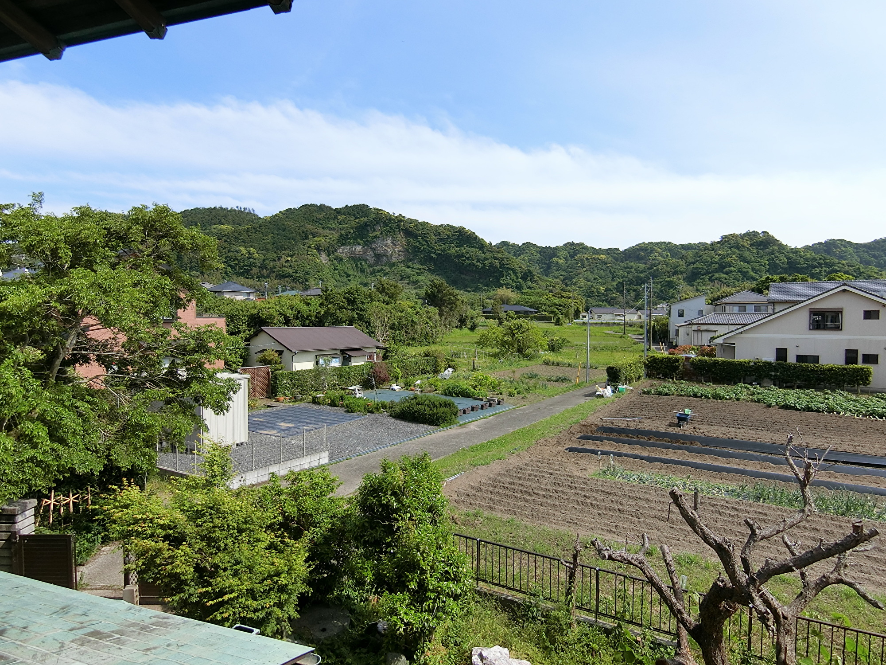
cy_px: 332
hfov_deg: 84.7
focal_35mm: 19
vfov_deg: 68.7
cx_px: 443
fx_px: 486
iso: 80
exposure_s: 1/200
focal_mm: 4.06
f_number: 6.9
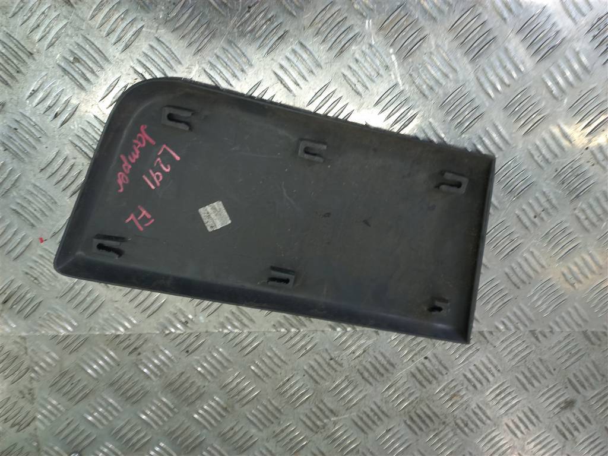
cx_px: 304
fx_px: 439
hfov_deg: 69.4
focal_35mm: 25
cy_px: 228
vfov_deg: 54.9
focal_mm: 4.6
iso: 64
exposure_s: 1/50
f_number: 1.8
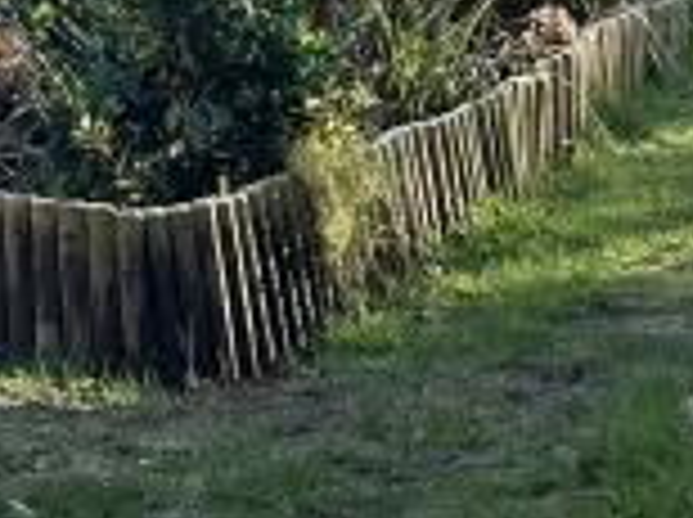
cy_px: -378
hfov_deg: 10.5
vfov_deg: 8.3
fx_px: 3458
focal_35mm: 173
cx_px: -724
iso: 50
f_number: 1.6
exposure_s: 1/1252
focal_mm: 5.1
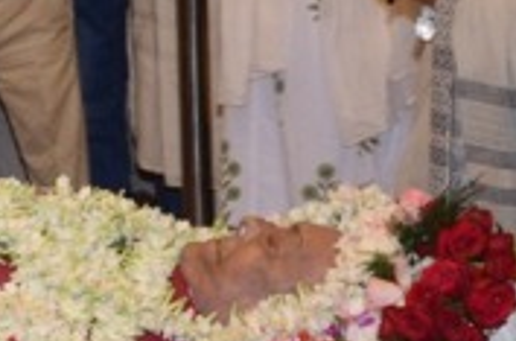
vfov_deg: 5.0
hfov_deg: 7.3
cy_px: 64
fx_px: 3874
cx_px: -574
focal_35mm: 271
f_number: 6.3
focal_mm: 40
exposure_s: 1/100
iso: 800
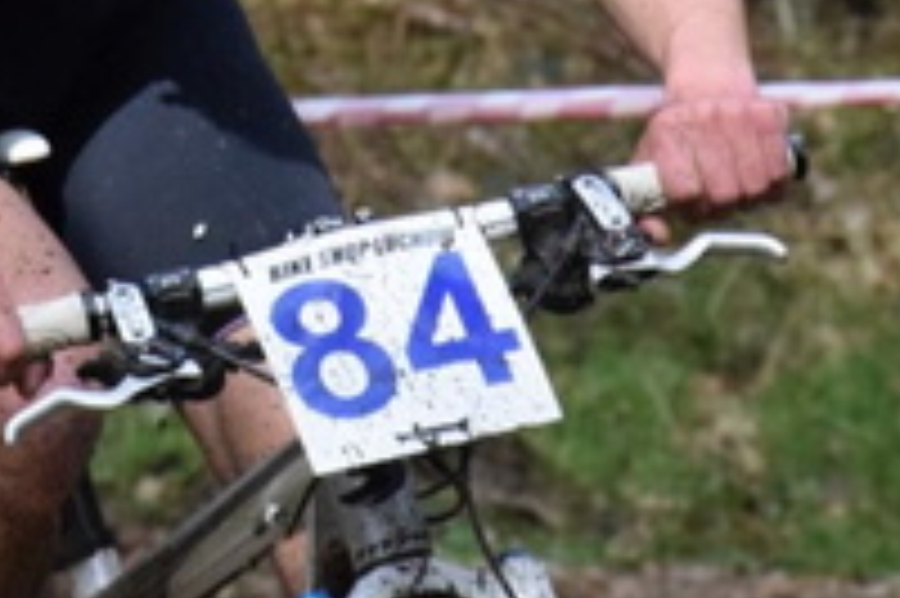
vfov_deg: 2.2
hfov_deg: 3.3
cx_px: 22
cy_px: -472
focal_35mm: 624
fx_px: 15586
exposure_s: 1/2500
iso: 4000
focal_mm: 105
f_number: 9
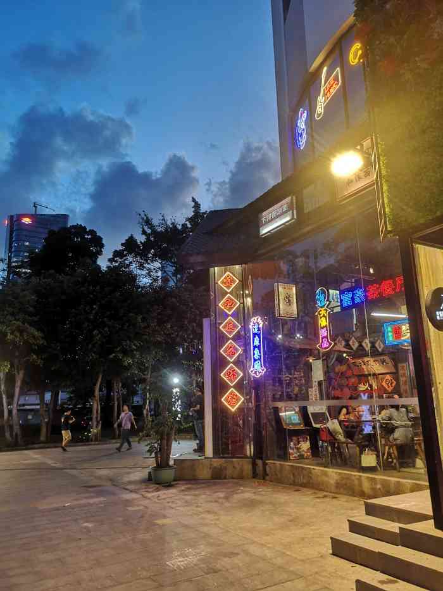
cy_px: 296
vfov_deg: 65.3
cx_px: 222
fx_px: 461
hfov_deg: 51.4
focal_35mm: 27
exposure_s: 1/50
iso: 80
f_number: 1.8
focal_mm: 3.95
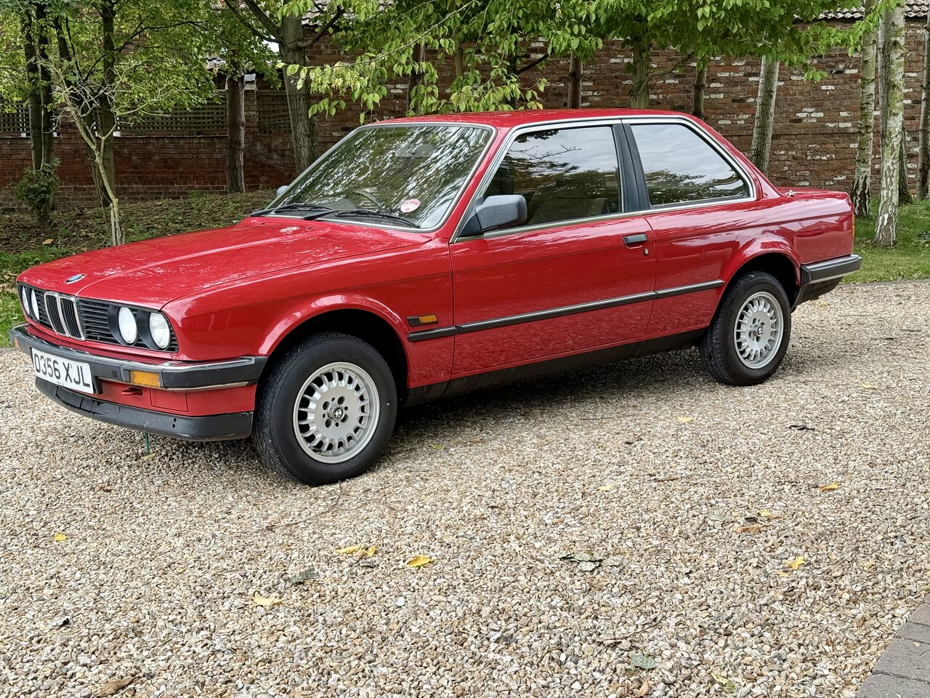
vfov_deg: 30.3
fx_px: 1290
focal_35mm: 48
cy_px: 349
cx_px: 465
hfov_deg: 39.7
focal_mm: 6.76
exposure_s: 1/592
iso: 64
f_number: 1.78
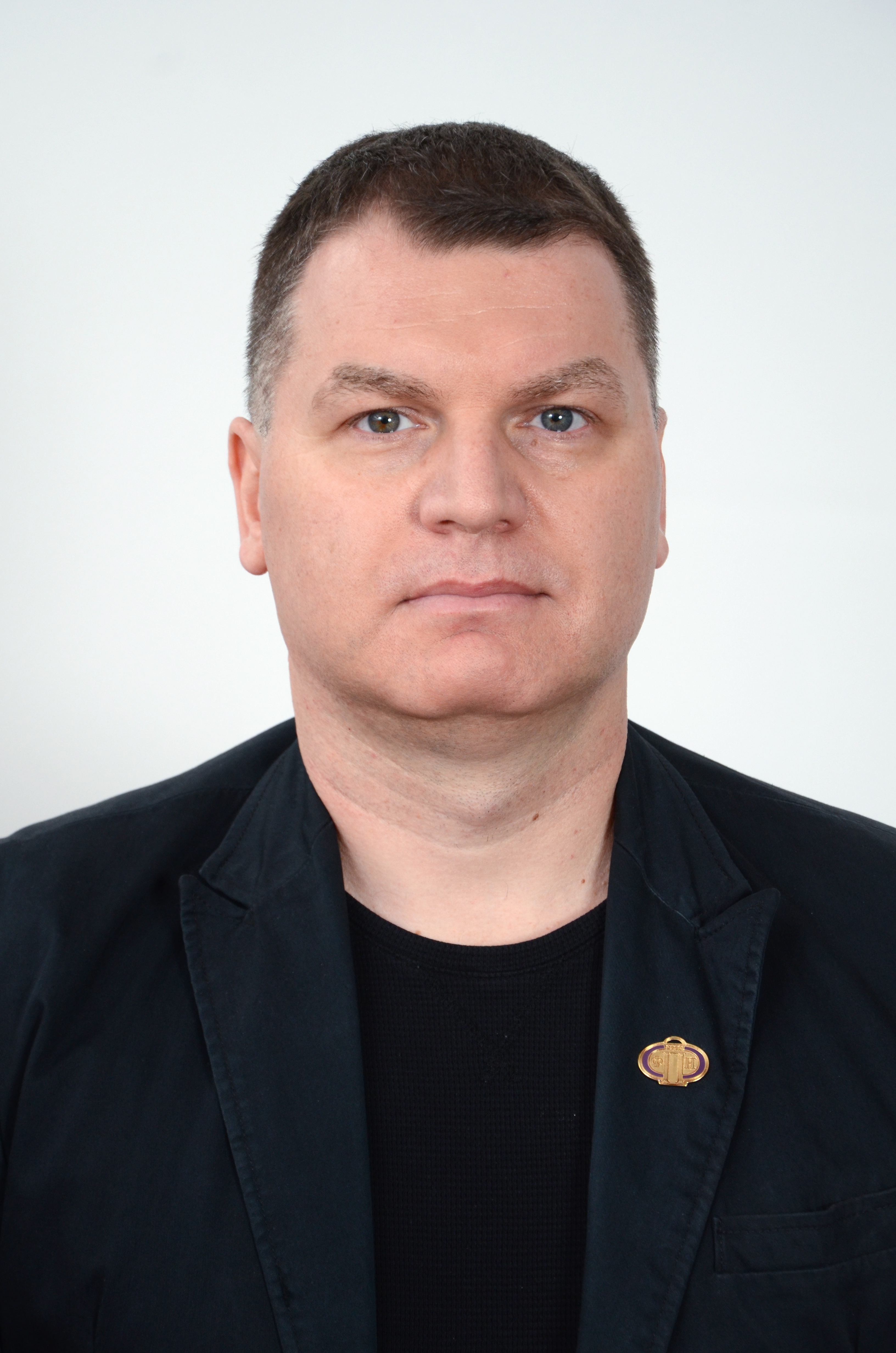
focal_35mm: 105
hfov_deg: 13.0
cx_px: 448
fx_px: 3937
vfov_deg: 19.5
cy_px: 676
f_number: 5.6
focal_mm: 70
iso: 500
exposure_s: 1/125
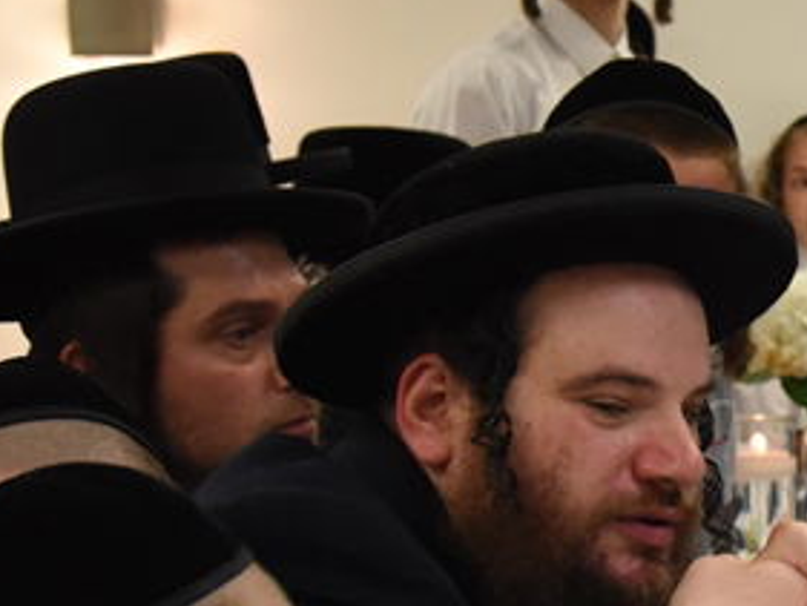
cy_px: 485
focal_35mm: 175
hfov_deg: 10.9
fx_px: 4082
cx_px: 1206
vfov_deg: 8.5
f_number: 6.3
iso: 4500
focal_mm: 50
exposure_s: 1/250
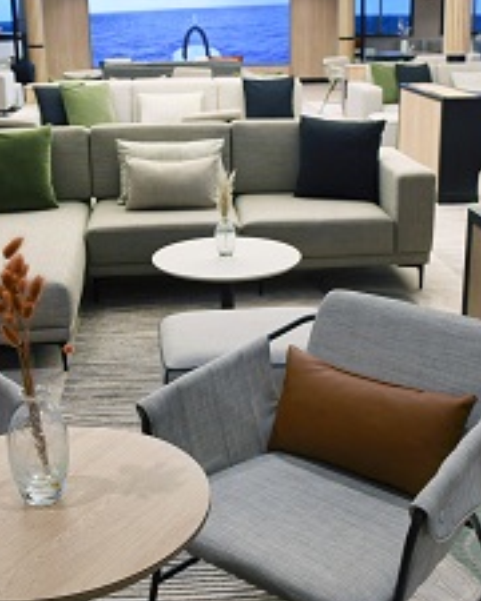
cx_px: 232
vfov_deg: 37.3
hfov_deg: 30.2
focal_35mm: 50
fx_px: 890
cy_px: 266
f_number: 6.3
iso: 800
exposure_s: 1/80
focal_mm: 24
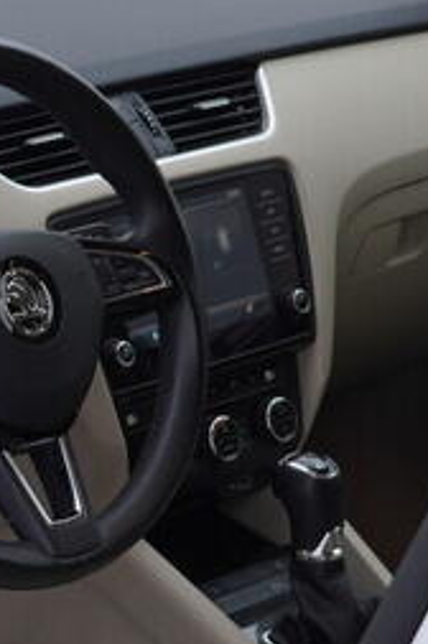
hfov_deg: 8.9
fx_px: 2611
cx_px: -397
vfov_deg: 14.0
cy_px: 472
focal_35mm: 146
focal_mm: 24
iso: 125
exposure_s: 1/80
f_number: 4
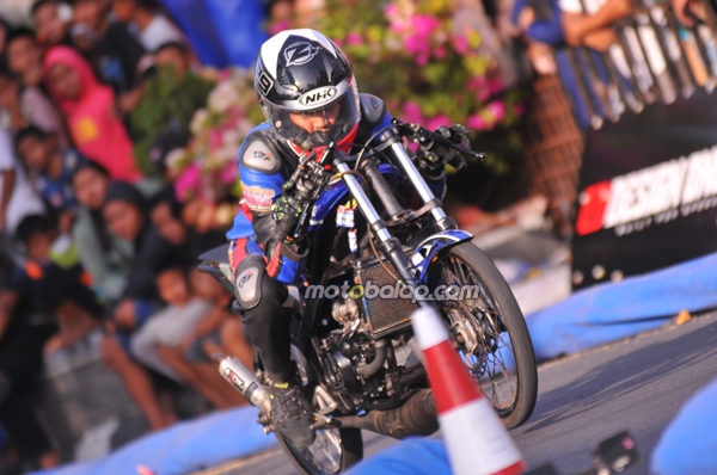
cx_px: 358
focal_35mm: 300
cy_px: 238
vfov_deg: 4.6
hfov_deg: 6.9
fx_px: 5965
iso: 200
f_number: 3.2
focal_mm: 200
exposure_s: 1/1000
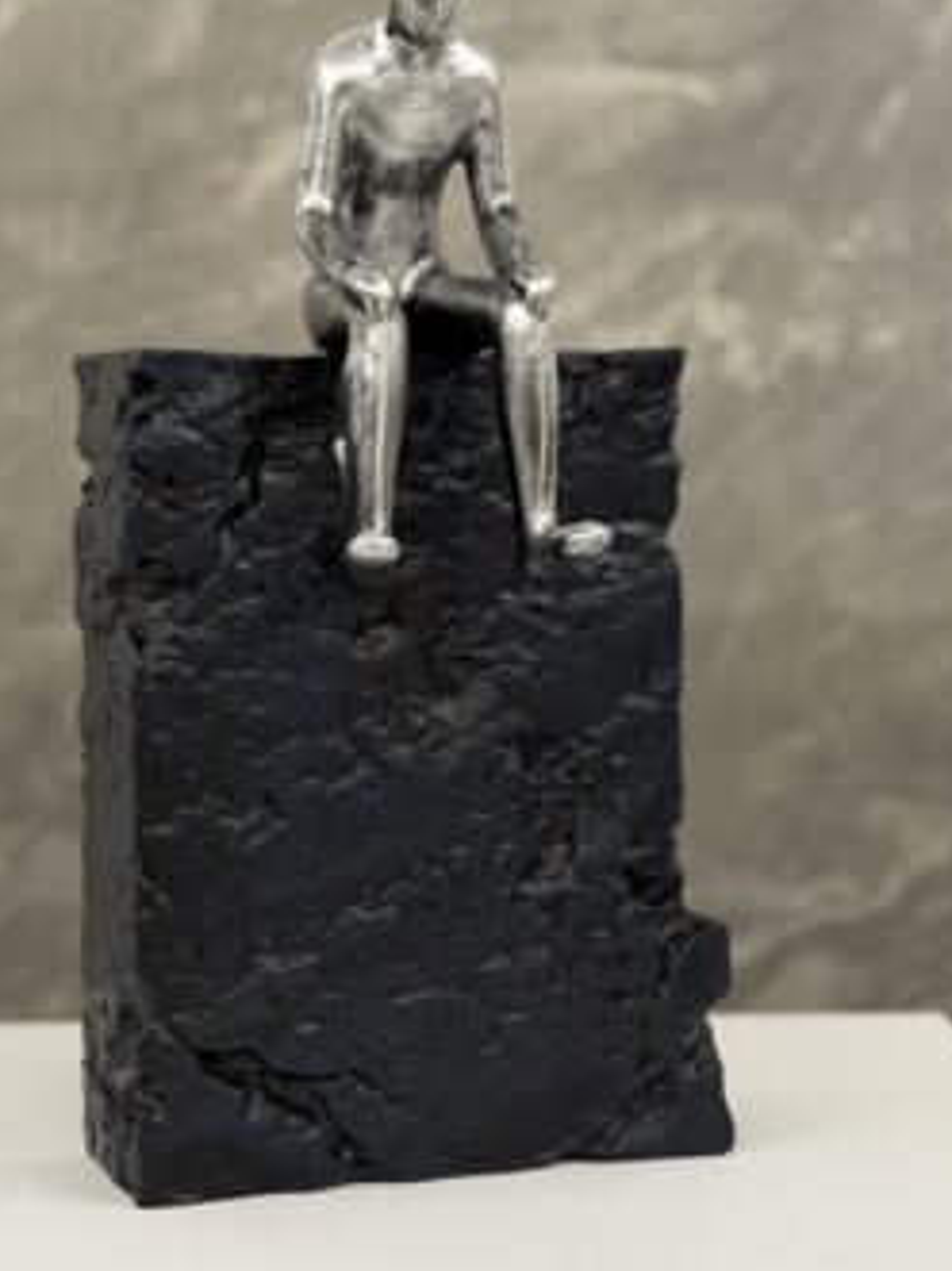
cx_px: 411
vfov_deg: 33.2
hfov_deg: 25.2
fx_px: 2128
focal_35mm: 58
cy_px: 538
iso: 200
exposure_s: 1/50
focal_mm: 6.76
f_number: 1.78
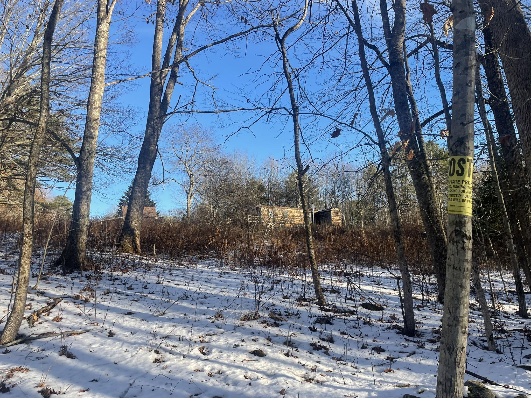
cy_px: 199
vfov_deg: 53.1
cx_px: 266
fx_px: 399
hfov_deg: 67.3
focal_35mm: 26
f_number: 1.6
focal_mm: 4.2
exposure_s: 1/1147
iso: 32
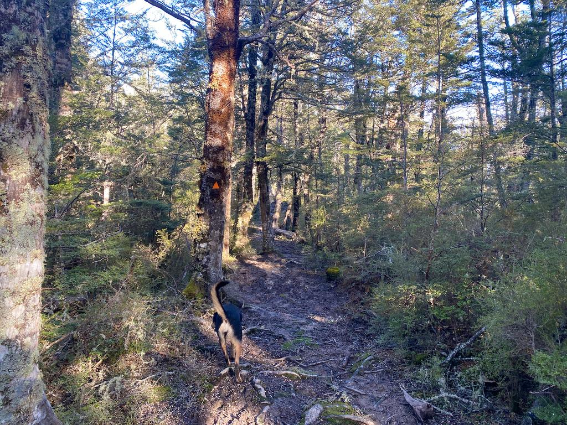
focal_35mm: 26
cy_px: 212
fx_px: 426
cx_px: 284
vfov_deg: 53.1
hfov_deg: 67.3
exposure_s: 1/122
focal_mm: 4.25
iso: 50
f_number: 1.8
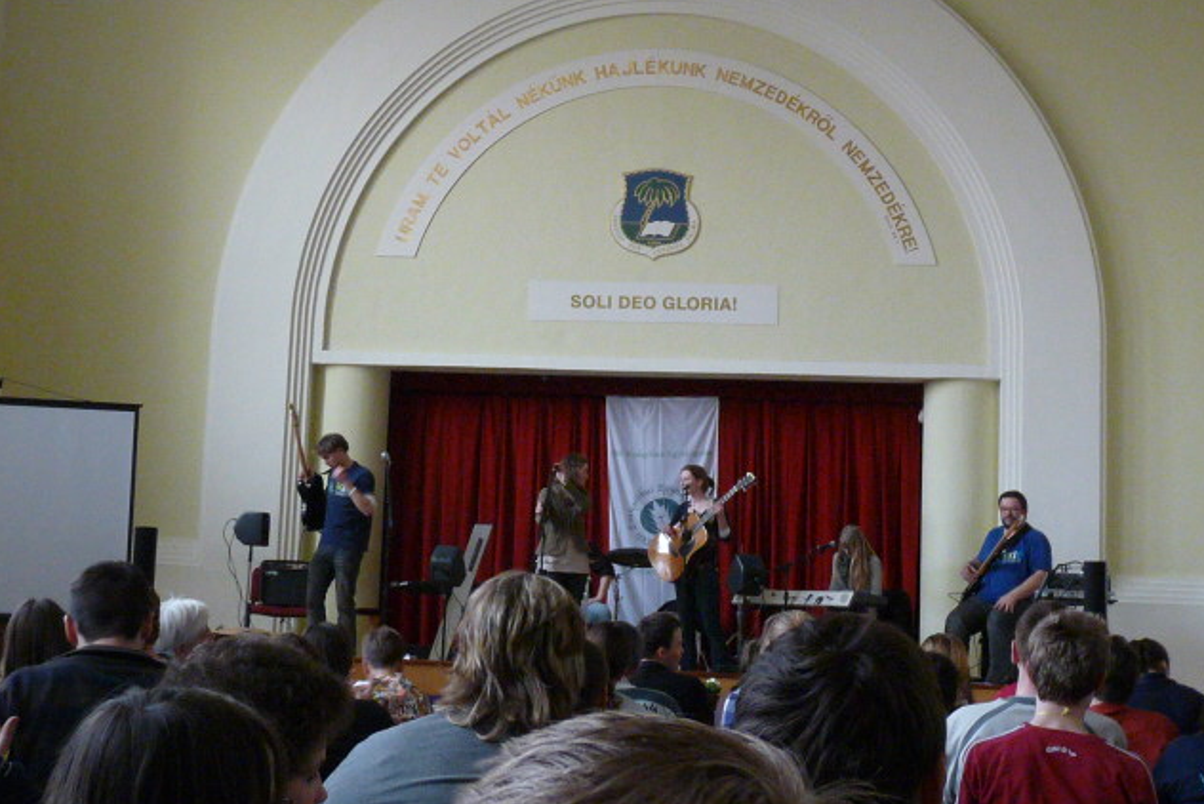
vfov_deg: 22.6
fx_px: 2007
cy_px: 368
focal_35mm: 60
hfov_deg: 33.4
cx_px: 602
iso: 400
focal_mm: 5.9
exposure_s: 1/30
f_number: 3
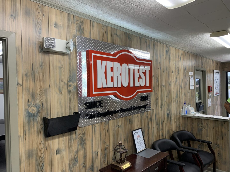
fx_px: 173
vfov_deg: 53.1
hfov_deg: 67.3
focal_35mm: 26
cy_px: 86
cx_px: 115
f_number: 1.8
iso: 64
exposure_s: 1/60
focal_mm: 4.25
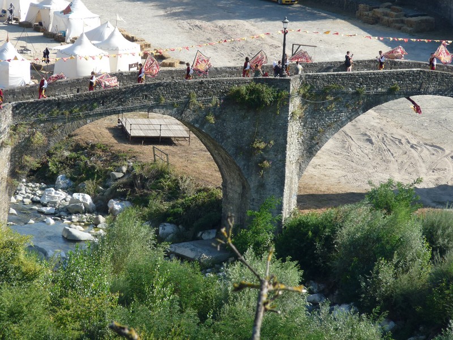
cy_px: 170
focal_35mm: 310
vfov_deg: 4.8
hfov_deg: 6.4
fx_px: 4057
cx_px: 226
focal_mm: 55.1
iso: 100
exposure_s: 1/250
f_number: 5
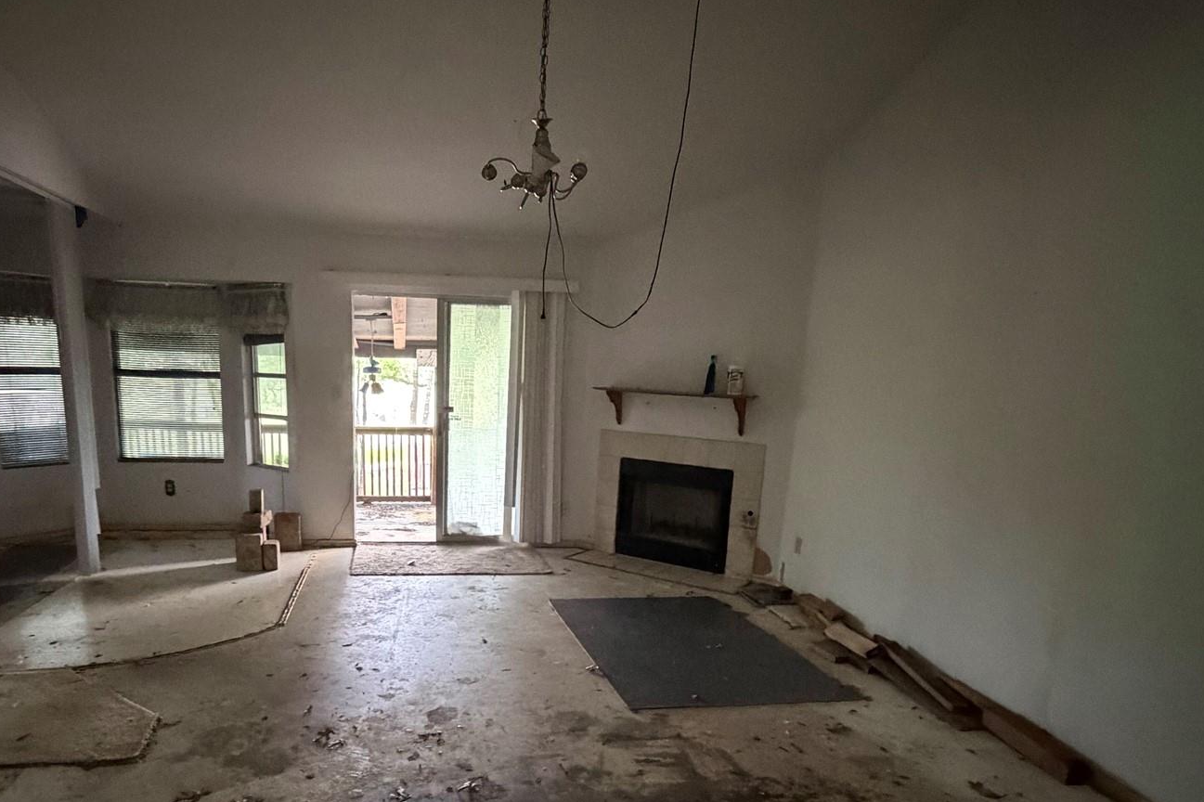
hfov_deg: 75.5
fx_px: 769
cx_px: 497
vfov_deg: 53.9
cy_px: 539
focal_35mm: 23
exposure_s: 1/34
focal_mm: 2.22
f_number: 2.2
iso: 1600
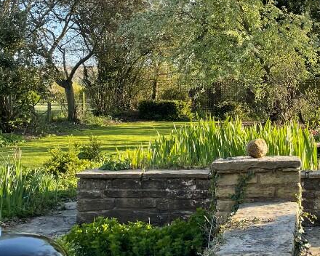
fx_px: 559
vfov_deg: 25.6
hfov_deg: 30.8
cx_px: 278
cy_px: 71
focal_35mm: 59
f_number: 1.6
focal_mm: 4.2
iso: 32
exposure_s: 1/1052
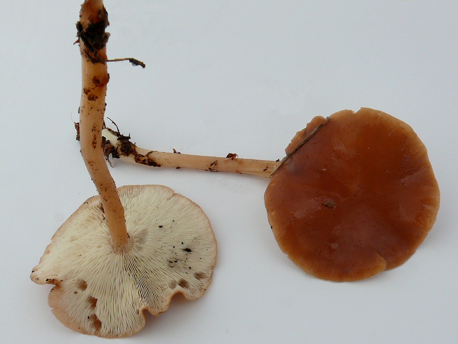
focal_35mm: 35
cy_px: 172
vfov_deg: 40.7
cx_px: 229
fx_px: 463
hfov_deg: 52.6
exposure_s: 1.3
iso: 100
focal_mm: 7.4
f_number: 11
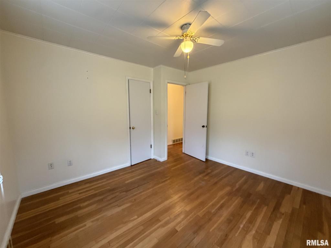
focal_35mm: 14
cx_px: 166
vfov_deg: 85.7
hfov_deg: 102.1
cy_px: 124
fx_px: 134
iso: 500
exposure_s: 1/60
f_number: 2.2
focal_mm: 2.22
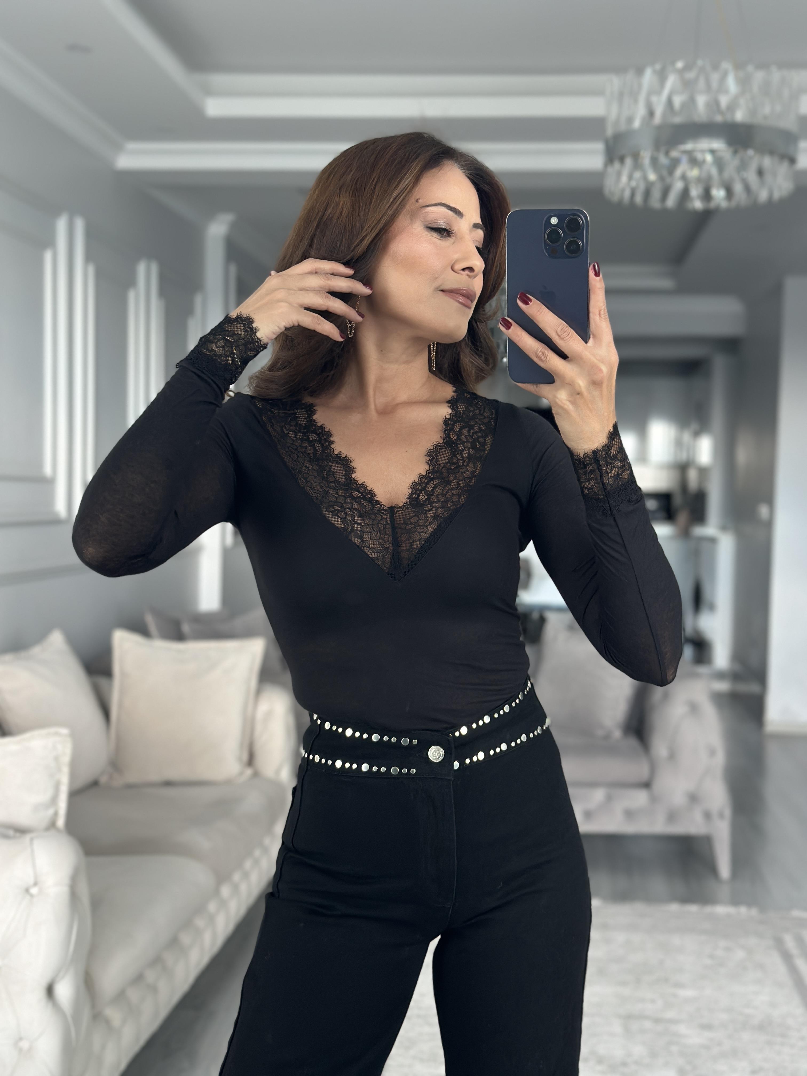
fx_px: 1492
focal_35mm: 48
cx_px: 404
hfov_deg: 30.3
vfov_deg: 39.7
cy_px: 538
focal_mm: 6.86
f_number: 1.78
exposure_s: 1/60
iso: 160
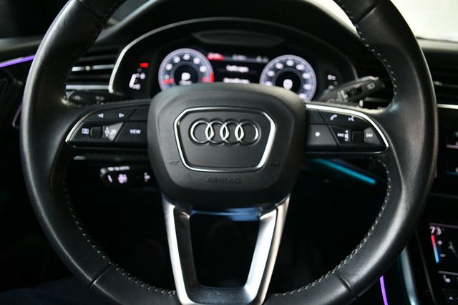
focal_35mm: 27
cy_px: 152
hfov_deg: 67.4
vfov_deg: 47.9
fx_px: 343
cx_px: 229
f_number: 3.5
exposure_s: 1/60
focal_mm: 18
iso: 4000
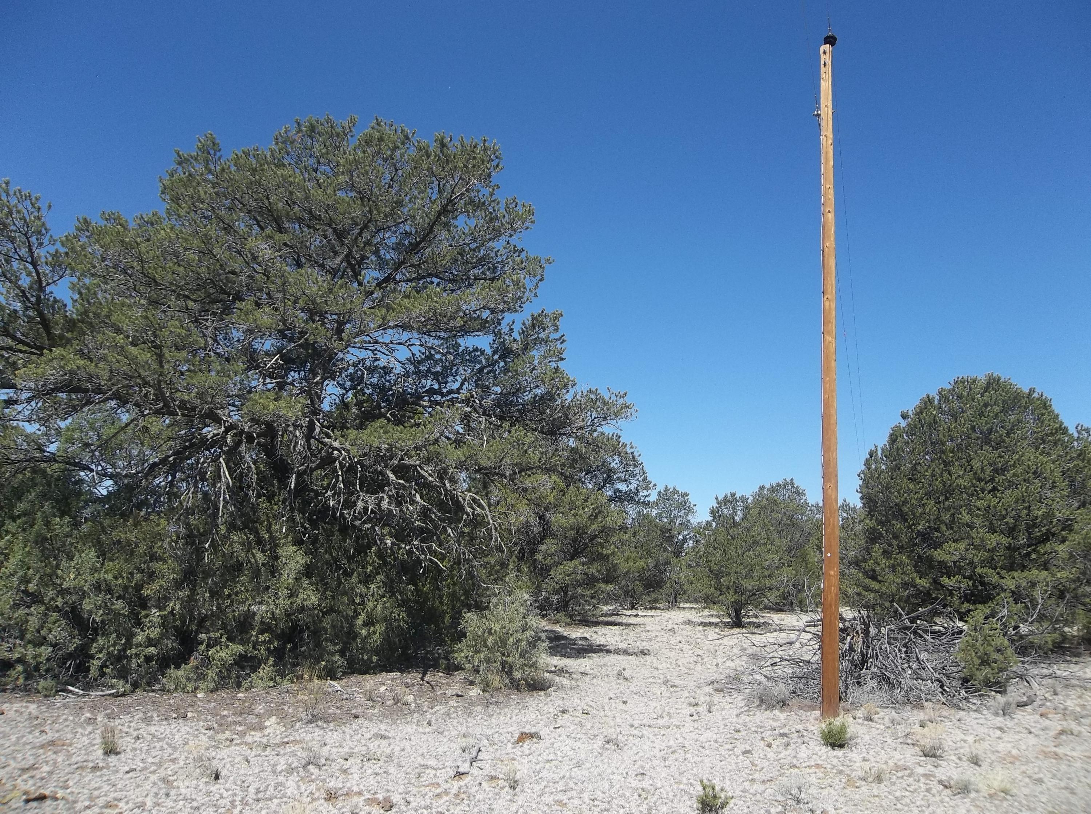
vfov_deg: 51.2
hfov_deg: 65.4
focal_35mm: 27
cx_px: 546
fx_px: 849
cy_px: 407
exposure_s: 1/160
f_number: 8.9
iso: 80
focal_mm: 4.9
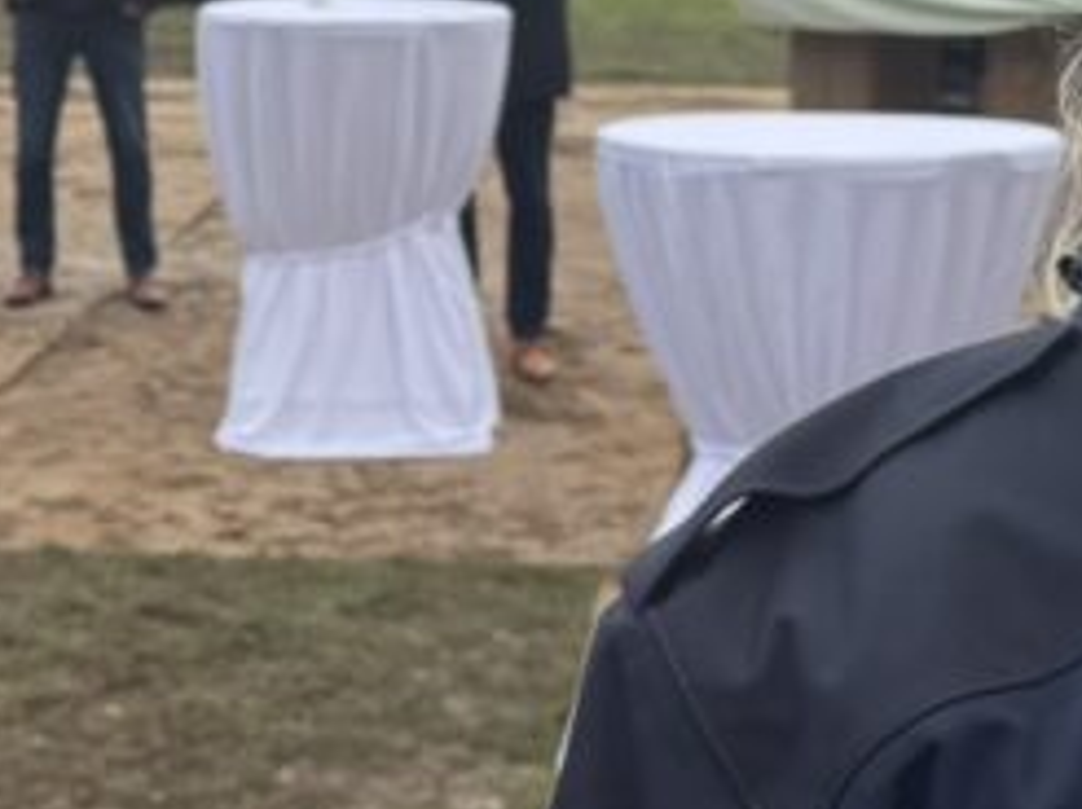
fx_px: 3123
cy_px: -75
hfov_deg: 19.6
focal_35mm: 100
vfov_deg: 14.4
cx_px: 317
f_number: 1.78
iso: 80
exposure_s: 1/822
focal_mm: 6.76
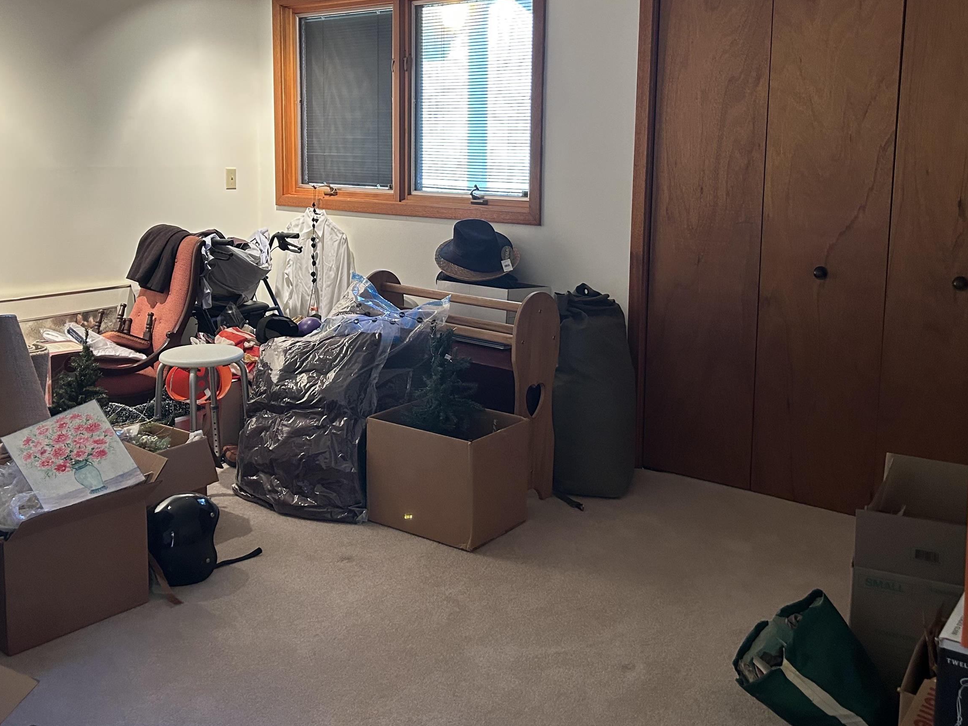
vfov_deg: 40.3
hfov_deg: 52.5
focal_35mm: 35
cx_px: 440
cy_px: 255
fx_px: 979
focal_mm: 5.7
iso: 250
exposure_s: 1/60
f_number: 1.5
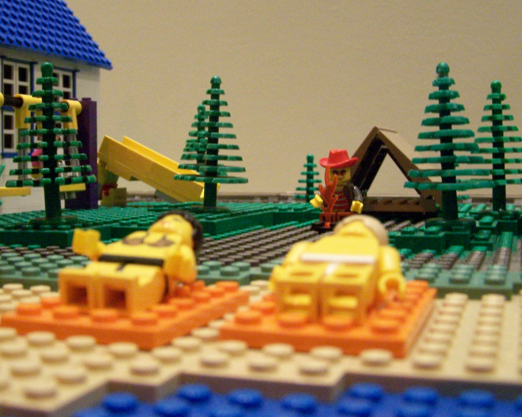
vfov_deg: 30.1
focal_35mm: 50
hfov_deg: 37.3
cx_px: 238
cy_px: 156
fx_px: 772
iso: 400
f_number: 2.8
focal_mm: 6.3
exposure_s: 1/25
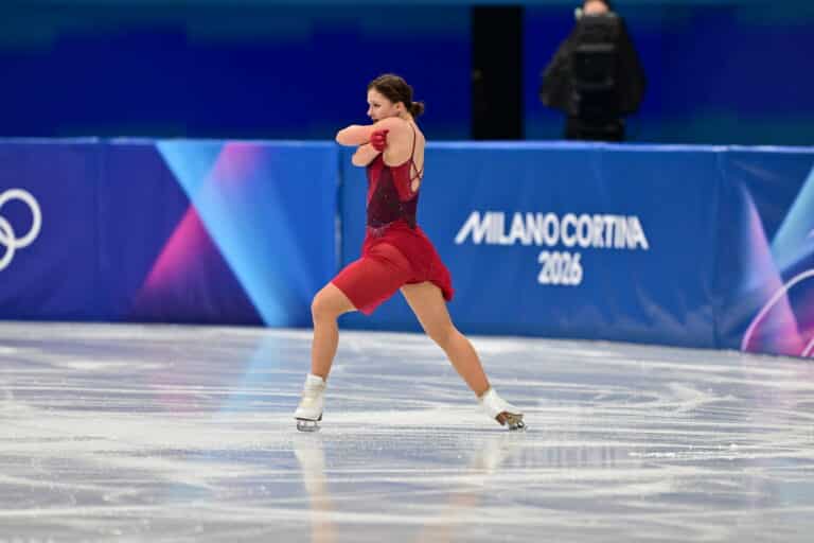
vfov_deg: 3.4
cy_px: 272
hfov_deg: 5.2
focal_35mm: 400
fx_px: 9044
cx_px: 407
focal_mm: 400
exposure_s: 1/1600
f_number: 3.5
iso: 1600
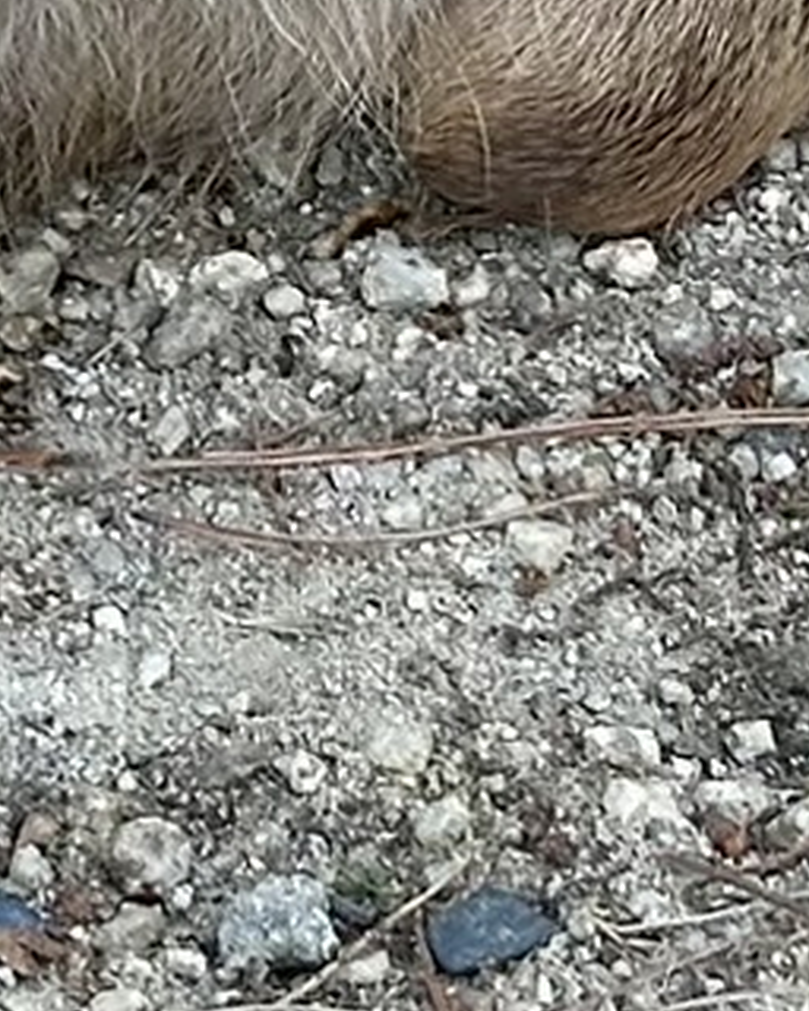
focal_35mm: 300
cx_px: -916
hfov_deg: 5.1
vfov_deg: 6.2
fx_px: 8979
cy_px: -1336
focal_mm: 6.86
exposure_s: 1/608
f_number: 1.78
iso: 64
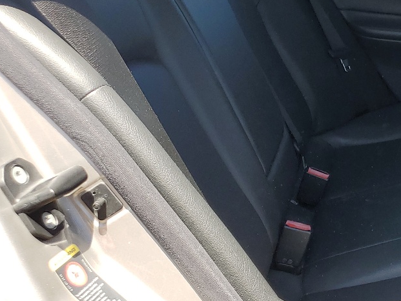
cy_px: 122
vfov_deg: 21.9
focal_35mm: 67
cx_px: 499
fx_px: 776
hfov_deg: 25.5
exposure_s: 1/435
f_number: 1.5
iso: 50
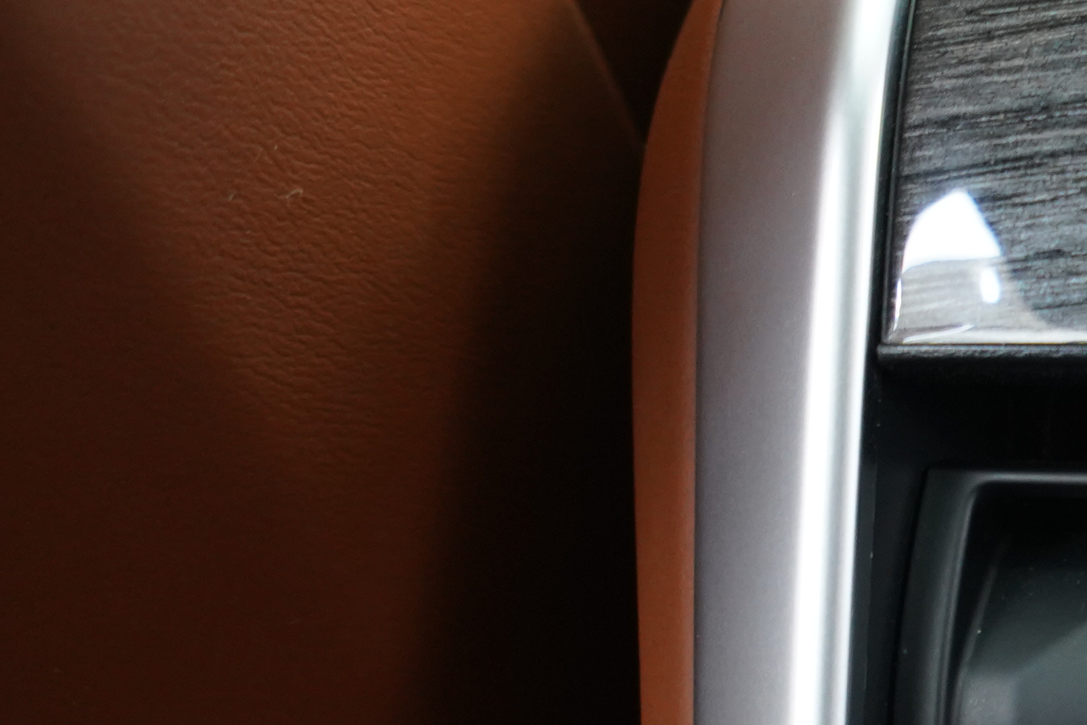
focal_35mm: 131
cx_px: 1919
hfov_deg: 14.0
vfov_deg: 10.4
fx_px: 3956
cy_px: 764
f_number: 4
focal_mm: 35
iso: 1600
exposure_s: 1/60
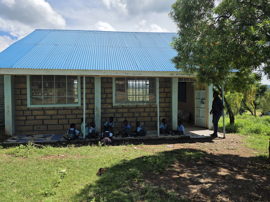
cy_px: 91
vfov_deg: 51.3
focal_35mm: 27
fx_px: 211
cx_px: 142
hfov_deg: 65.3
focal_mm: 6.25
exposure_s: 1/5447
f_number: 1.7
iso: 80
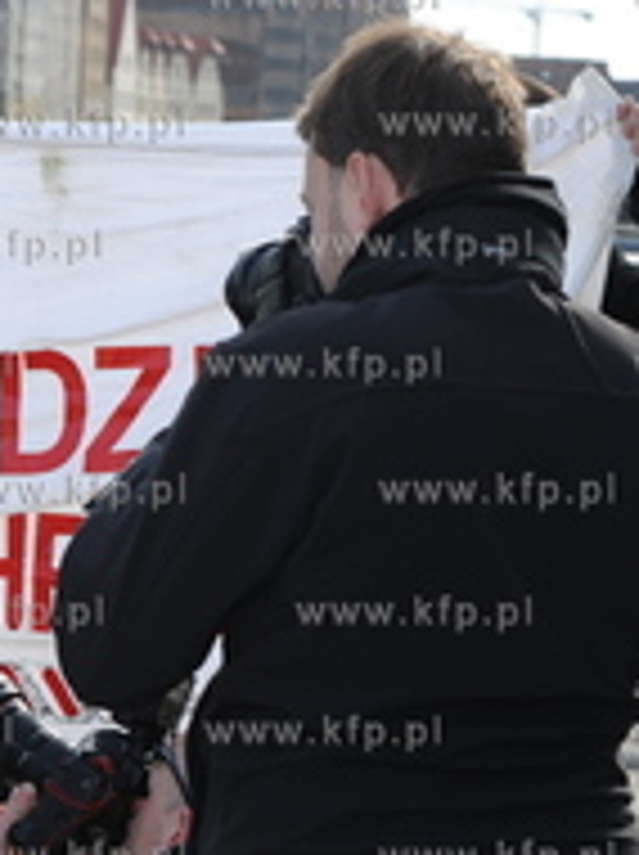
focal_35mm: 162
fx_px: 3996
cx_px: -202
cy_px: 549
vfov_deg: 12.2
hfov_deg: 9.0
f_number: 8
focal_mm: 80
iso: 200
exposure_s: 1/250
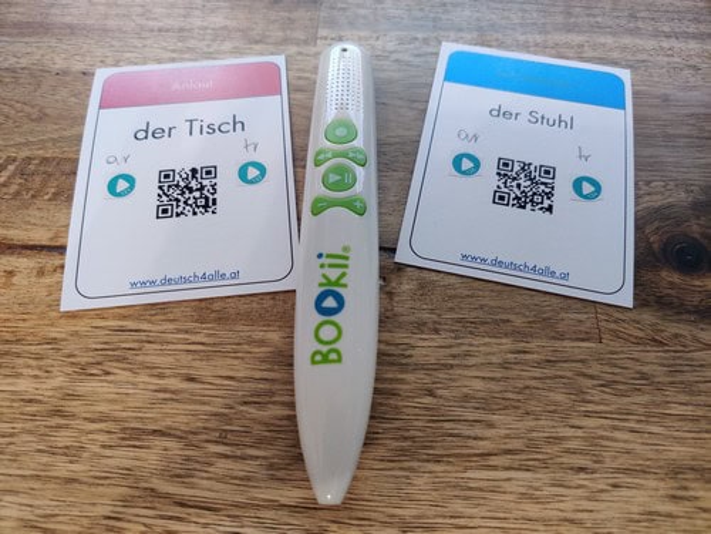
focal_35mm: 27
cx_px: 356
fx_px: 555
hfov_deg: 65.3
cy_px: 267
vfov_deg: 51.4
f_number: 1.6
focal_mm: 4.8
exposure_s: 1/33
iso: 1250
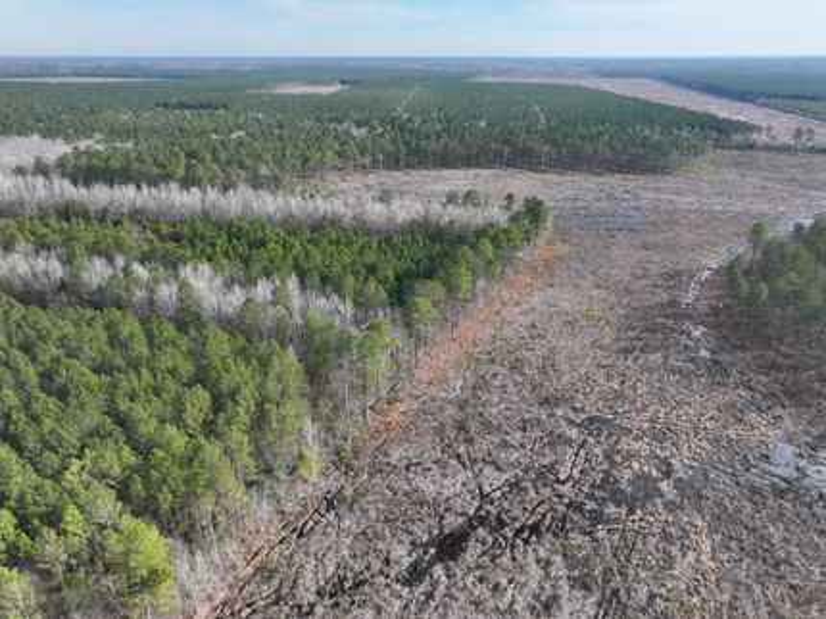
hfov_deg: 71.6
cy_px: 310
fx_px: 572
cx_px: 413
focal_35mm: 24
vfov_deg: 56.8
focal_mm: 12.29
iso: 230
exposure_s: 1/1600
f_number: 2.8
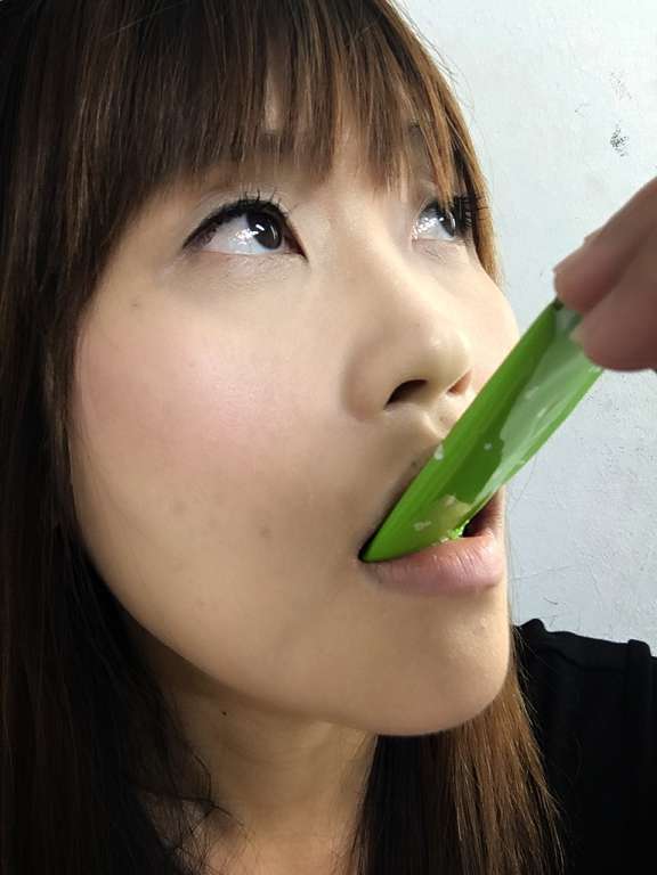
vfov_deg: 58.4
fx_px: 784
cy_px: 438
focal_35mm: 31
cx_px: 328
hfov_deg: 45.4
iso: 40
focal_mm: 2.65
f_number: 2.2
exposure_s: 1/15
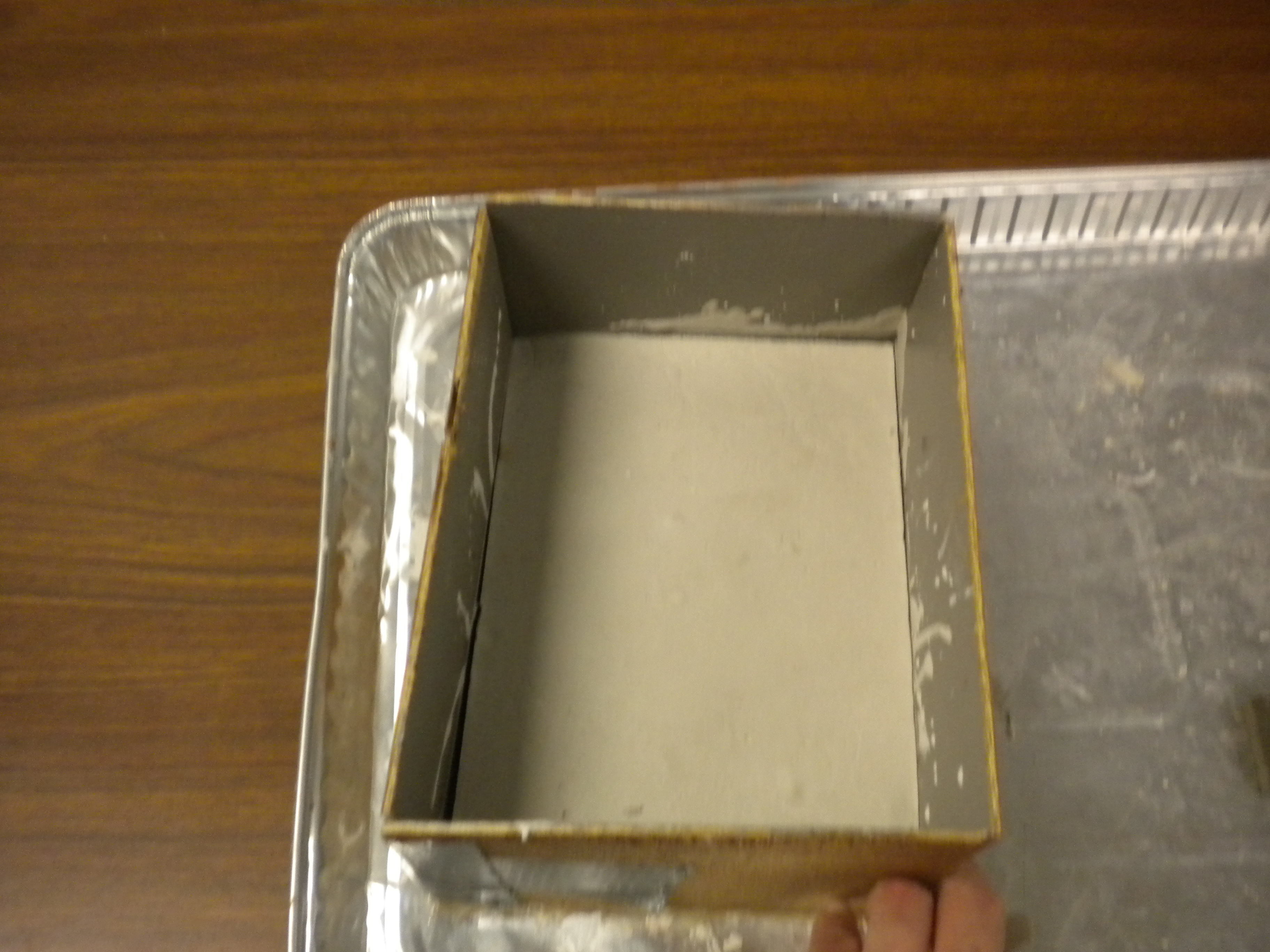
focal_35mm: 35
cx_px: 635
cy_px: 476
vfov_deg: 40.7
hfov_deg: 52.6
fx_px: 1284
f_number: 3.1
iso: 400
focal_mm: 6.3
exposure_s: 1/34
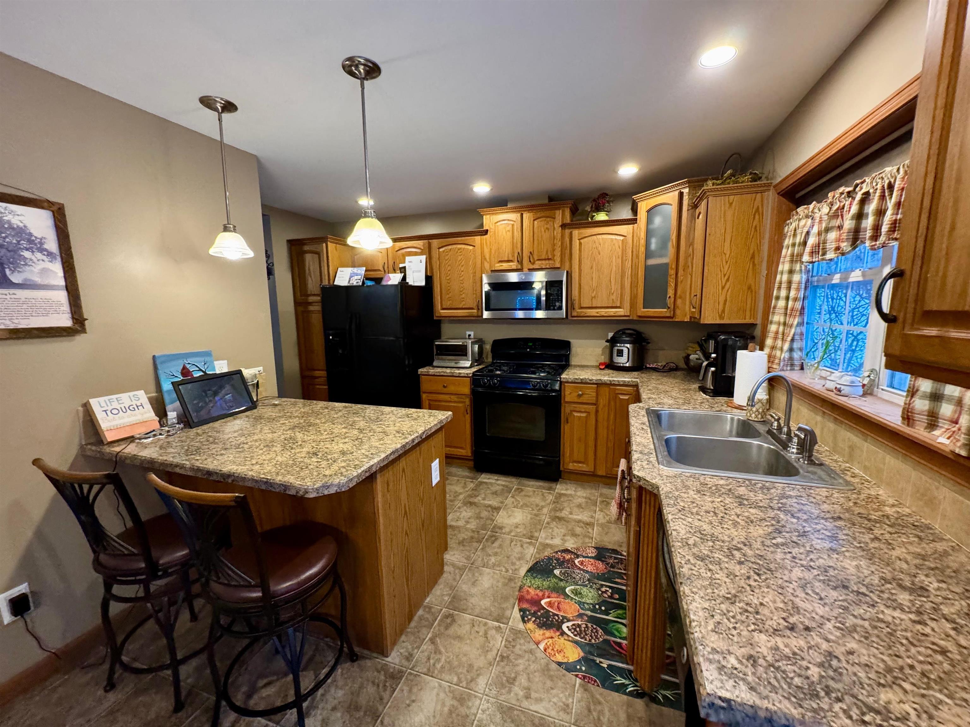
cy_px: 364
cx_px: 485
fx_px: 392
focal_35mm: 14
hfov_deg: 102.1
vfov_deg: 85.7
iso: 400
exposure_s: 1/60
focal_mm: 2.22
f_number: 2.2
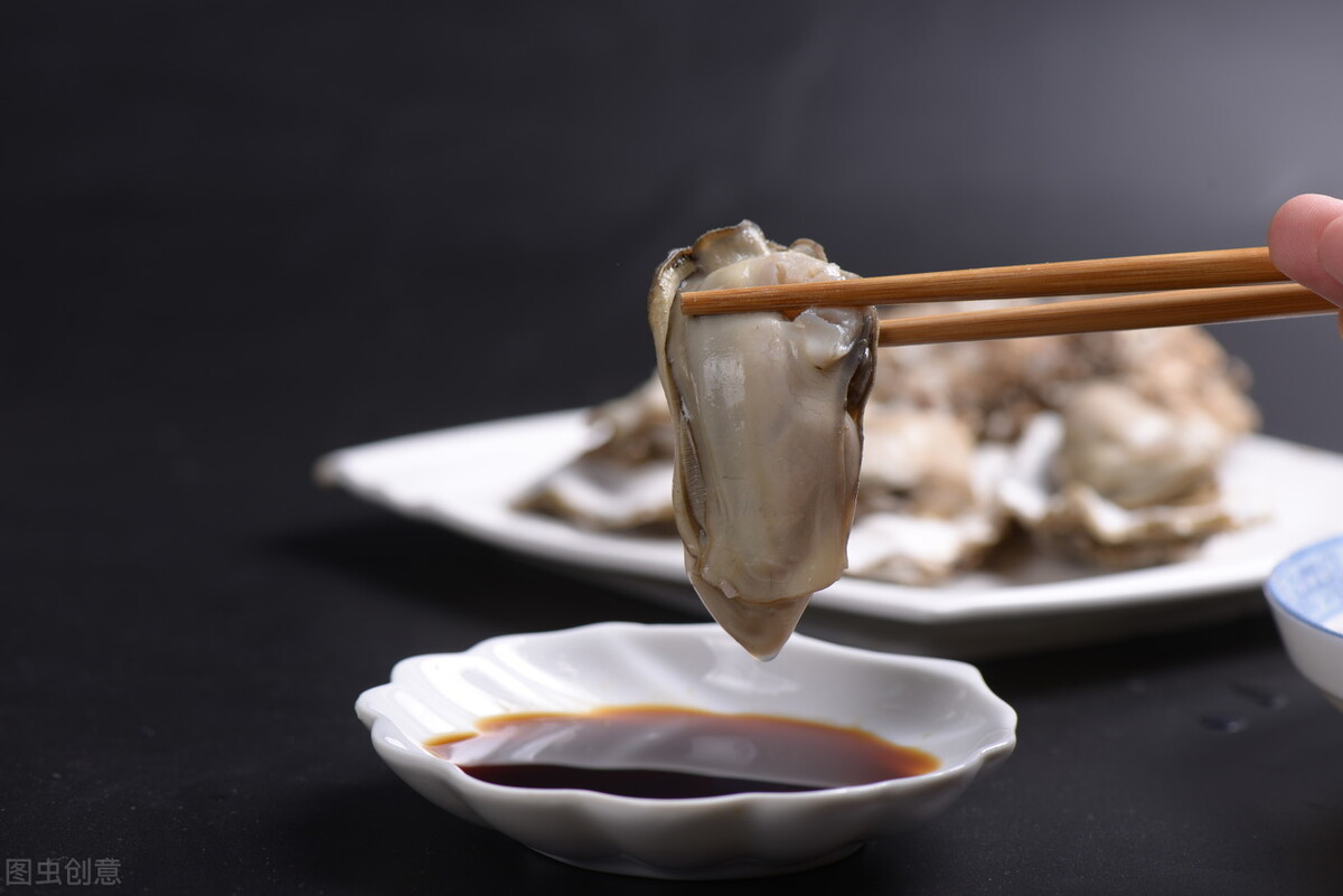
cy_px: 448
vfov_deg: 13.1
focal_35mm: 105
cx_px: 672
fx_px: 3918
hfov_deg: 19.4
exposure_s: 1/100
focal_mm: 105
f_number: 8
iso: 100
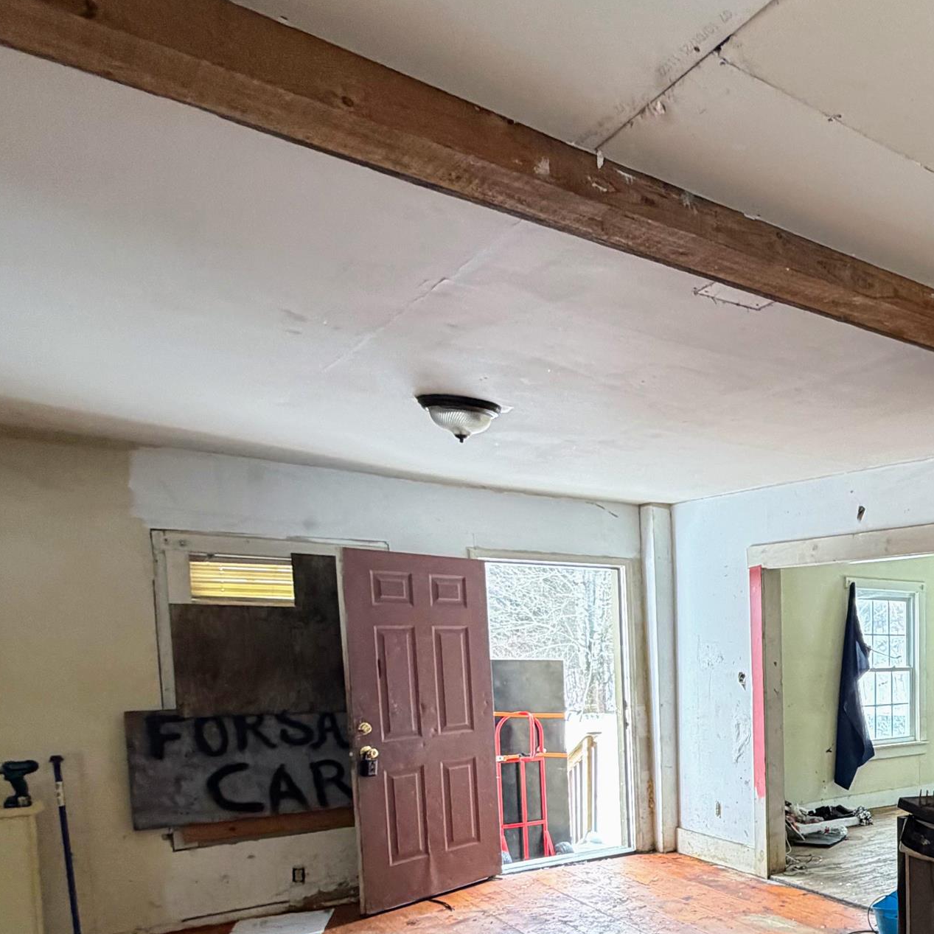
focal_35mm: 30
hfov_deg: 42.3
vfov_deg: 51.4
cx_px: 1033
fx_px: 916
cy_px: 716
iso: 320
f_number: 2.2
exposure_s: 1/121
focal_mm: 2.22
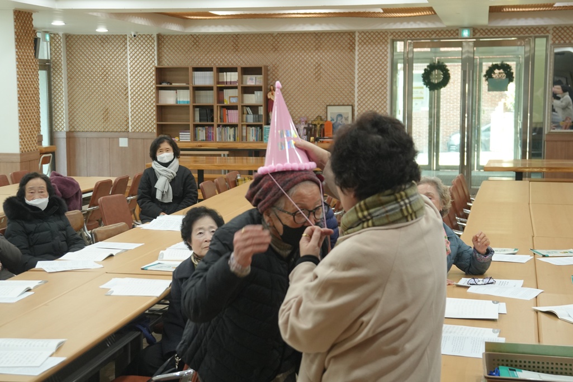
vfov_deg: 23.2
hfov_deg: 34.2
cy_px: 191
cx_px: 286
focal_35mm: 58
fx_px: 931
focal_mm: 39
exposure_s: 1/100
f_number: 4.5
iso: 1000
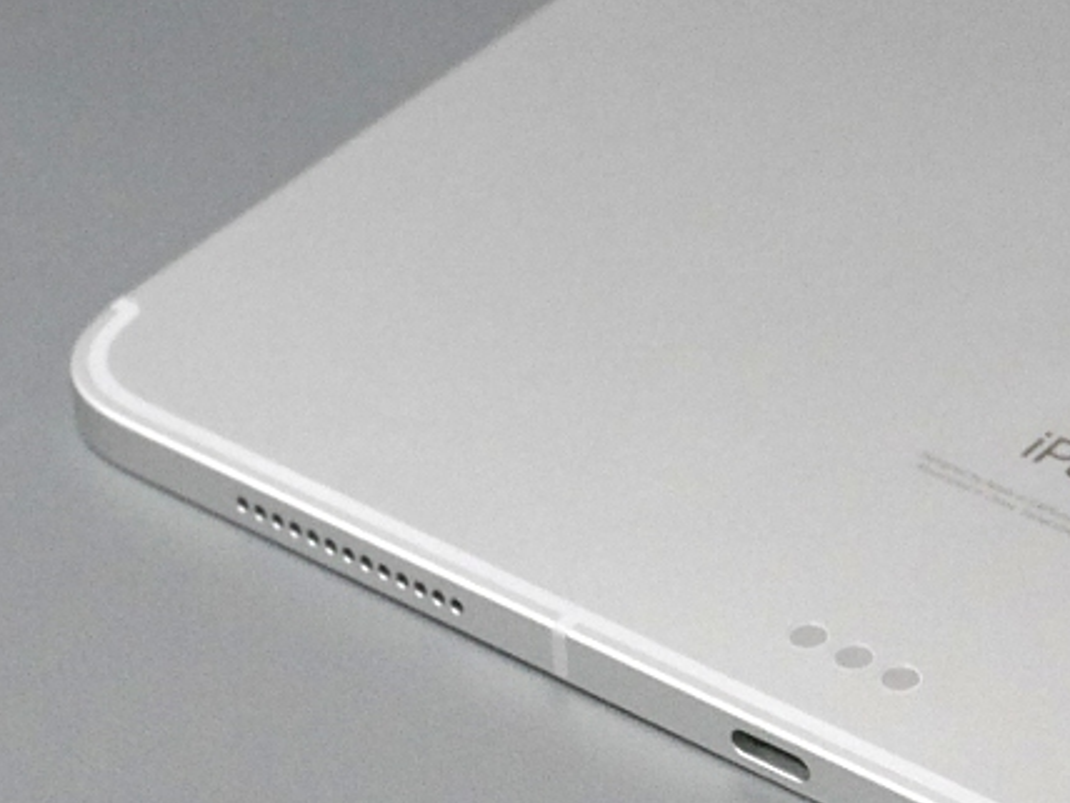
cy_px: 648
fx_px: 3926
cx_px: 942
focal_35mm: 127
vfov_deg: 11.6
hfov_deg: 15.4
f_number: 5.6
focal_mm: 34
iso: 2500
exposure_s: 1/125
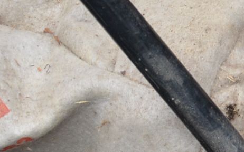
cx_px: 600
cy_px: 151
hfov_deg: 5.2
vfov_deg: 3.4
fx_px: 2598
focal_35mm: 391
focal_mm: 48
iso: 400
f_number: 5.6
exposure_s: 1/125
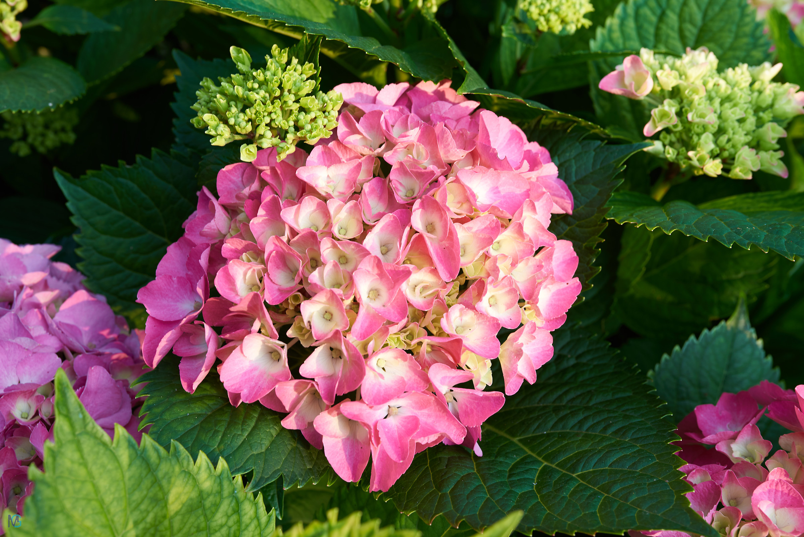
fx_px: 782
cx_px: 402
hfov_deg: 54.4
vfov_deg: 37.9
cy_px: 268
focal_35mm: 35
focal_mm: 35
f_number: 8
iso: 110
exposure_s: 1/40
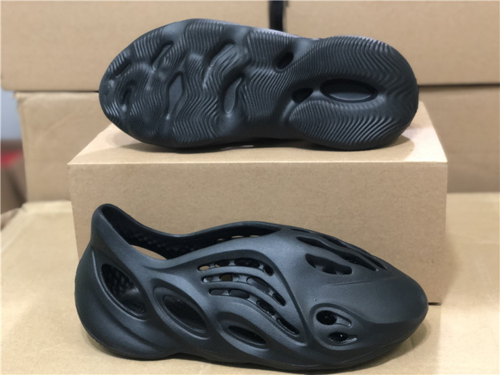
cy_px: 188
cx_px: 250
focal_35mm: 52
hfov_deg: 36.8
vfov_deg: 28.0
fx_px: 751
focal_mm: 6
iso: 160
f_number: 2.4
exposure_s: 1/13
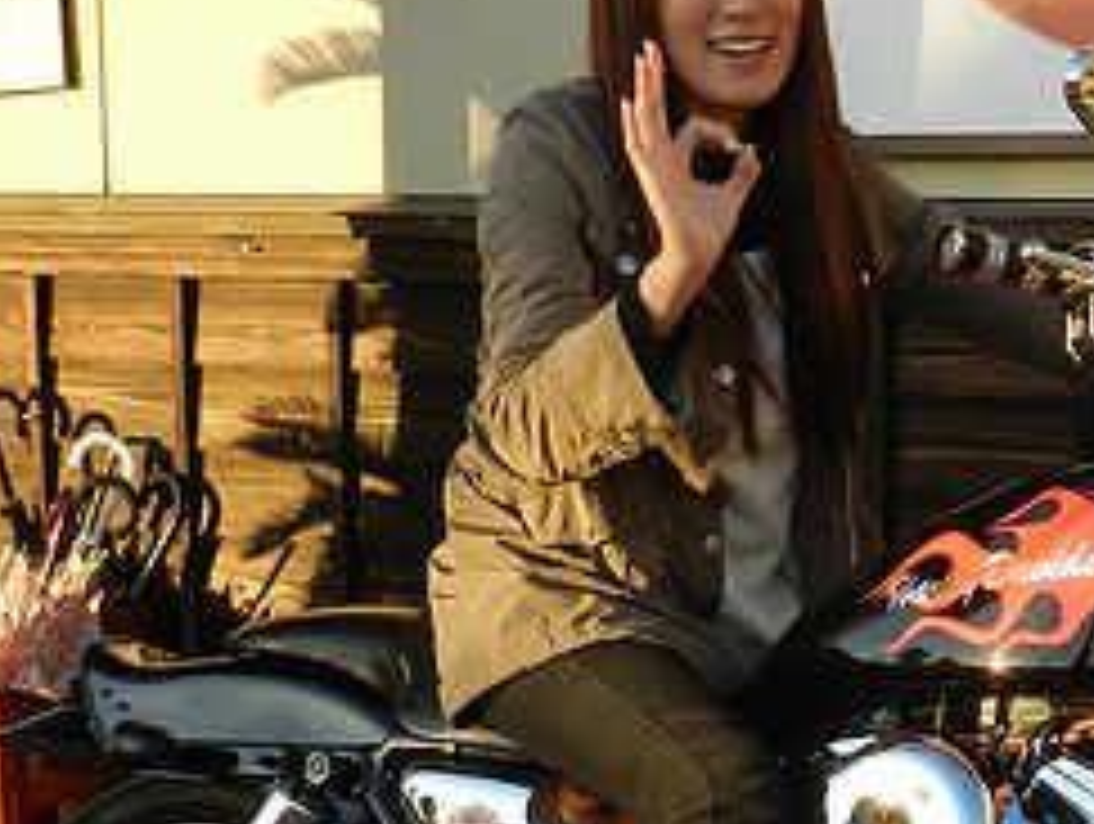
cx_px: 986
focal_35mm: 92
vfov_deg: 15.7
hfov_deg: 20.8
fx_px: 2912
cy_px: 858
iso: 160
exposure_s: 1/250
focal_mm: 5.6
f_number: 3.7
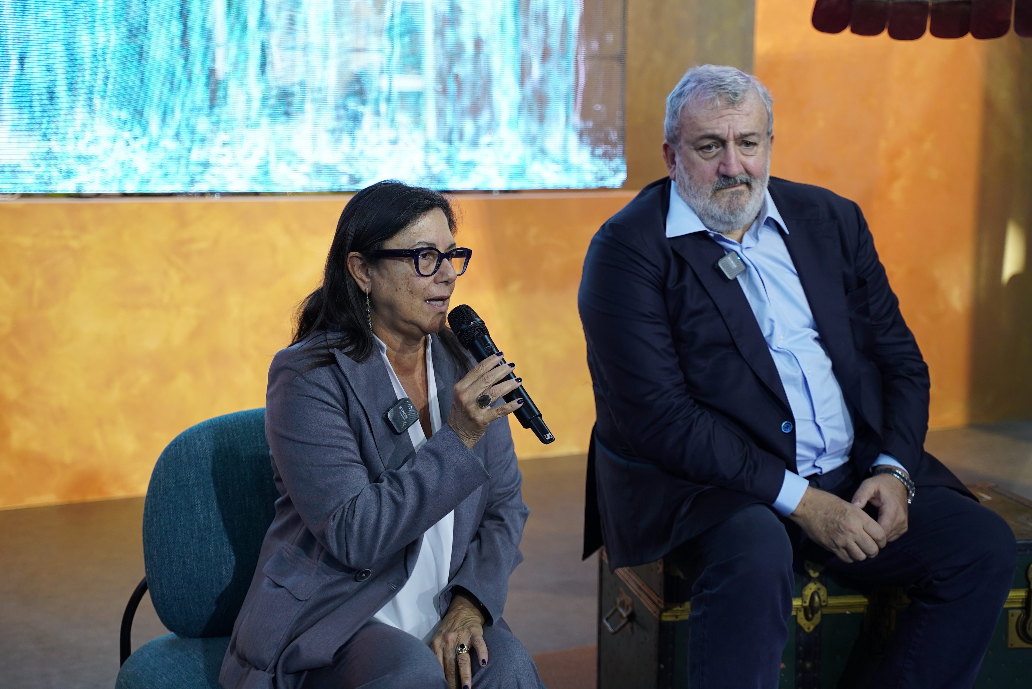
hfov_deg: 34.5
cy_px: 344
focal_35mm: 58
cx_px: 516
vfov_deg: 23.4
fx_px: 1664
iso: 640
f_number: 3.5
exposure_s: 1/125
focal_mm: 58
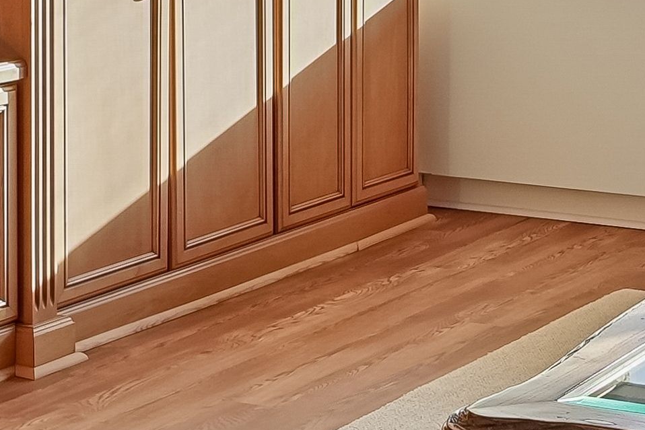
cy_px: -234
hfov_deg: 17.2
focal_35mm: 117
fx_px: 2096
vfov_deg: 11.2
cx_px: 592
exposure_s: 1/125
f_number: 8
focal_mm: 16
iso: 400
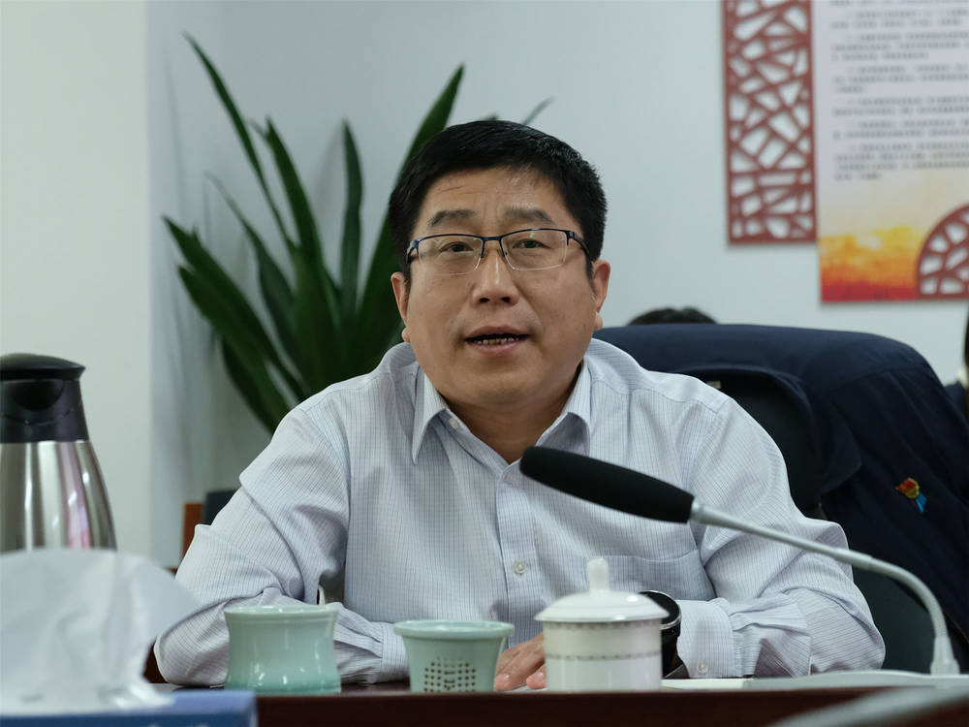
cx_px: 484
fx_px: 1316
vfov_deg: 30.9
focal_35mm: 47
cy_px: 364
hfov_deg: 40.4
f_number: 4
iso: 3200
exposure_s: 1/200
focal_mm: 59.6
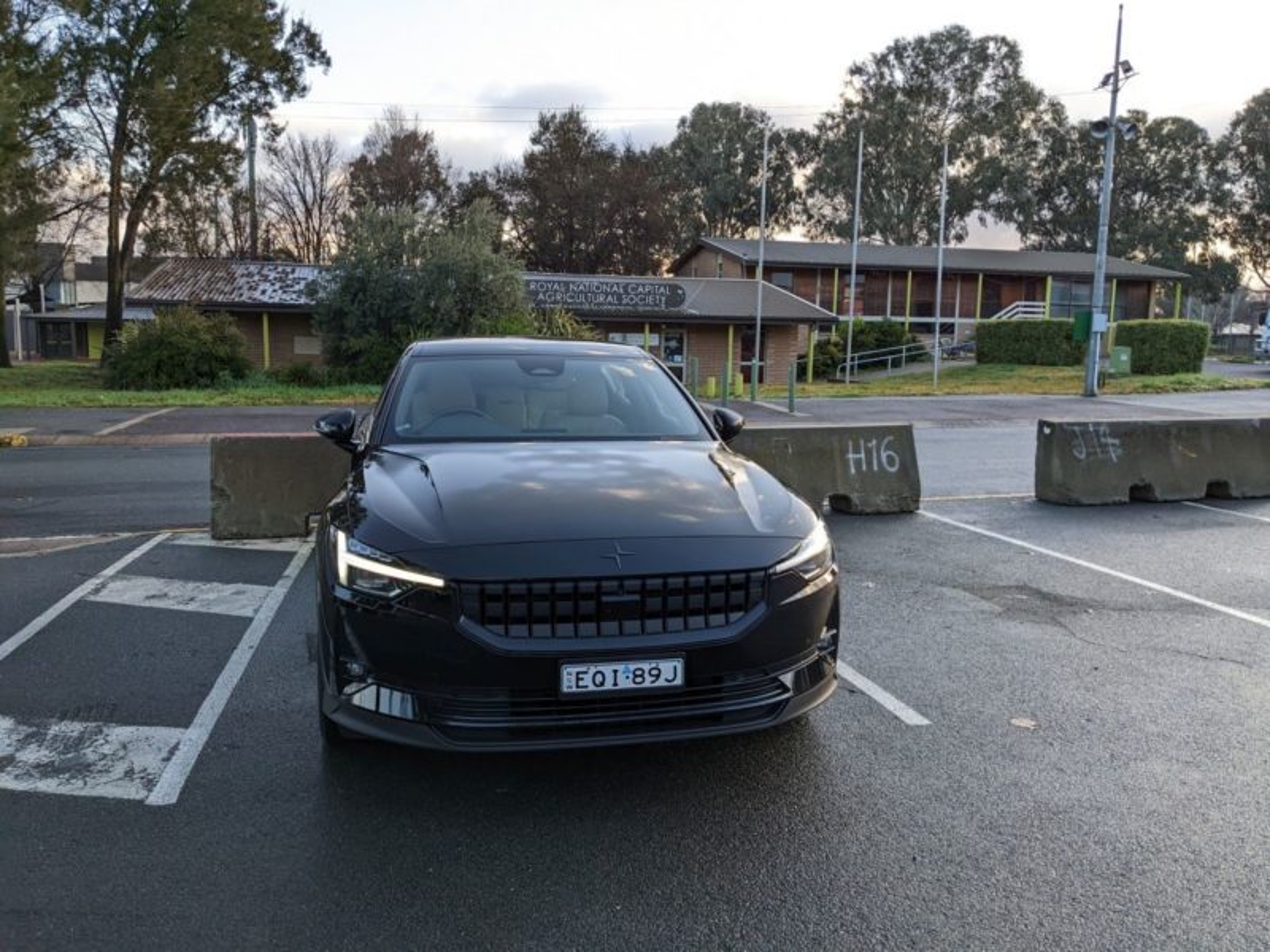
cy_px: 476
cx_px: 635
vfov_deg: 51.4
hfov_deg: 65.3
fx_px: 991
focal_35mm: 27
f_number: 1.73
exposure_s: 1/450
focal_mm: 4.38
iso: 70
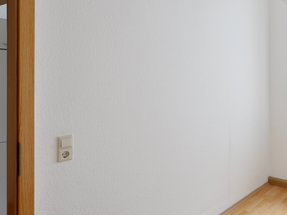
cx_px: 235
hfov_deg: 58.0
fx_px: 232
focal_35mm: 28
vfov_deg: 49.3
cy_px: 81
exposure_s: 1/20
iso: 200
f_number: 3.5
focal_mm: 10
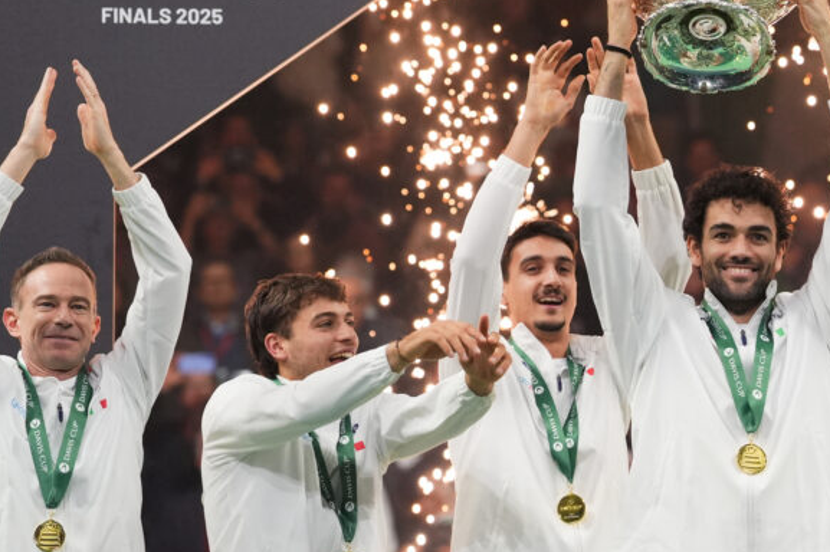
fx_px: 6475
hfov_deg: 7.3
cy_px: 305
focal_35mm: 281
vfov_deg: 4.9
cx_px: 745
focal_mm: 135
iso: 2500
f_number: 3.2
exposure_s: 1/1250
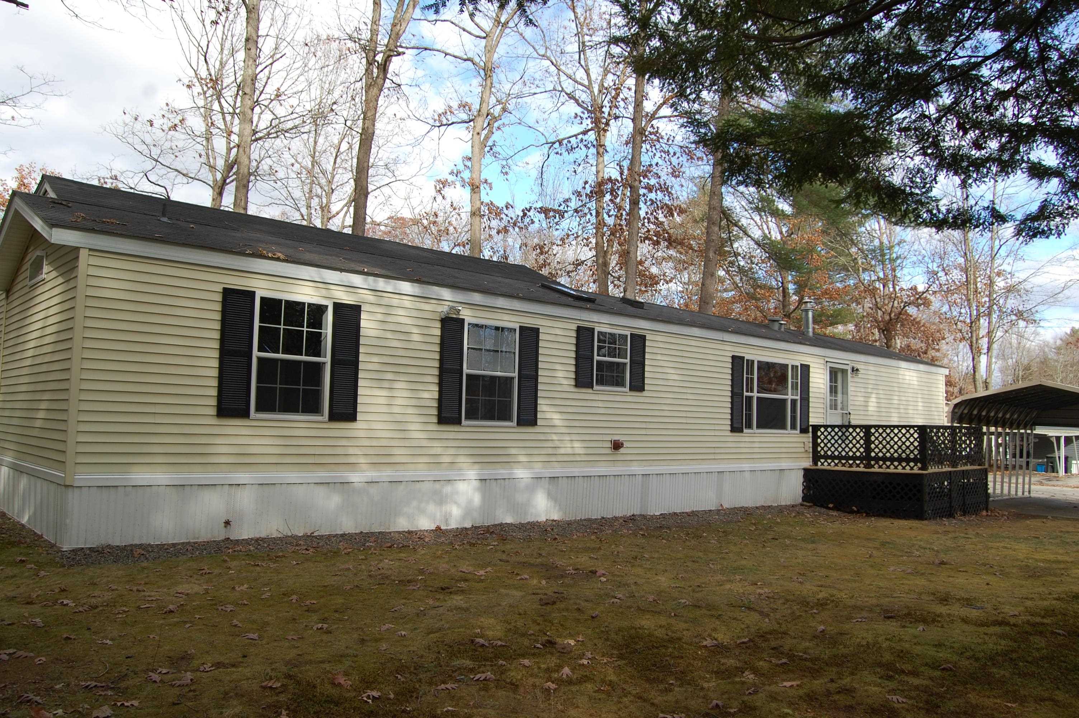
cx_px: 540
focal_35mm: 27
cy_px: 359
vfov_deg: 47.8
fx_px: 809
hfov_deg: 67.4
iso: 200
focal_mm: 18
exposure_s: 1/200
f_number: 7.1
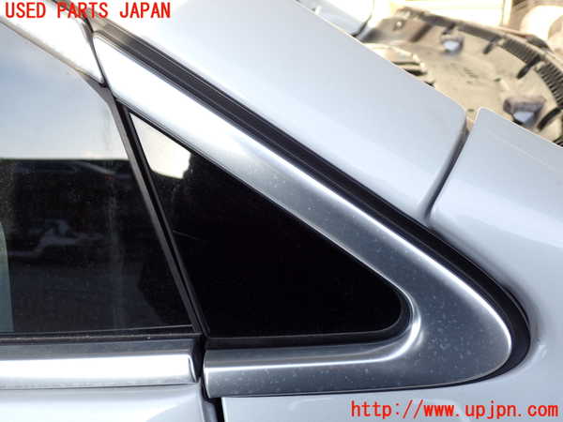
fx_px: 586
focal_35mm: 36
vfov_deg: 39.7
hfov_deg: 51.4
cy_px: 211
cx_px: 282
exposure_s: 1/125
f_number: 2.5
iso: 125
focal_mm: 6.37
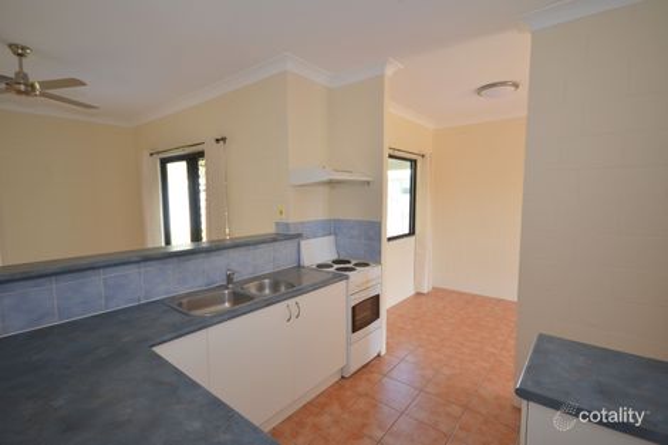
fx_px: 320
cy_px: 222
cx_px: 334
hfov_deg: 92.5
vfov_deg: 69.6
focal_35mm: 17
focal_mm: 11.5
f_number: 4.2
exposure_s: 1/60
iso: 400
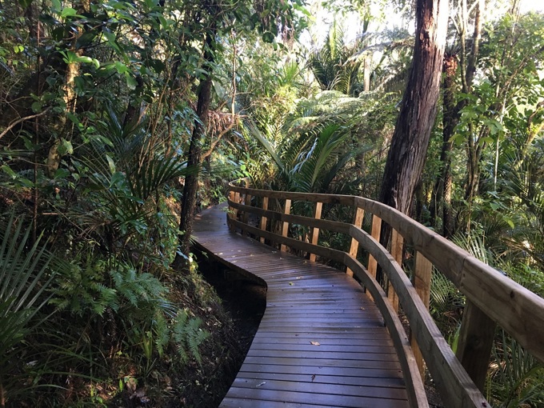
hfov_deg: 61.7
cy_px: 204
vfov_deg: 48.2
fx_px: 456
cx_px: 272
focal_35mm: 29
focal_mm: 4.15
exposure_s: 1/33
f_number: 2.2
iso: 125
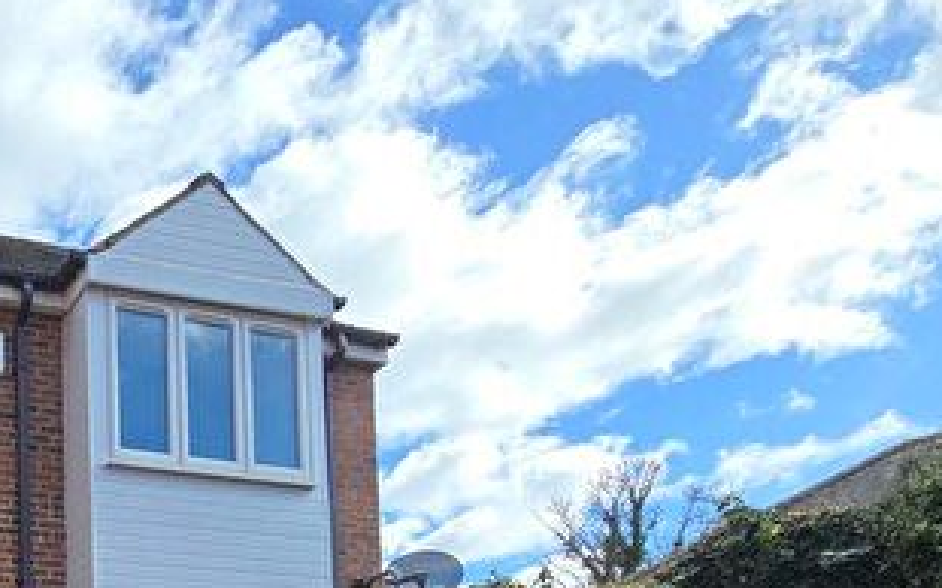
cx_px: -61
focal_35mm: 31
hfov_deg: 47.2
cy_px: 768
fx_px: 795
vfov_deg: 31.2
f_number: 2.2
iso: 50
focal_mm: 2.2
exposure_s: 1/1619
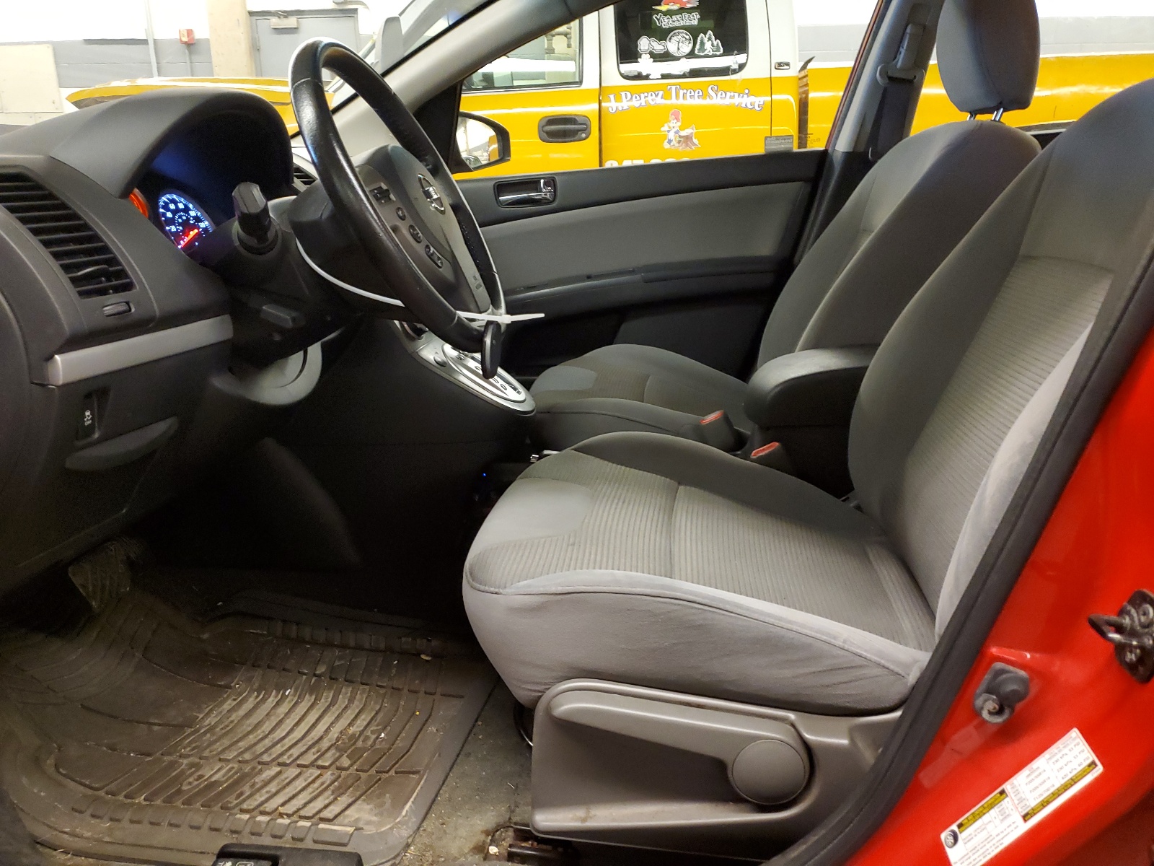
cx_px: 577
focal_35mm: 26
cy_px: 433
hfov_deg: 67.3
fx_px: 867
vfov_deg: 53.1
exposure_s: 1/40
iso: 312
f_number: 1.5
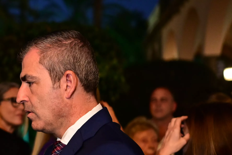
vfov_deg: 16.4
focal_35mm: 82
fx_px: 528
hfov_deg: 23.4
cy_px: 147
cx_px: -19
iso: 5000
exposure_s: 1/100
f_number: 2
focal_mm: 35
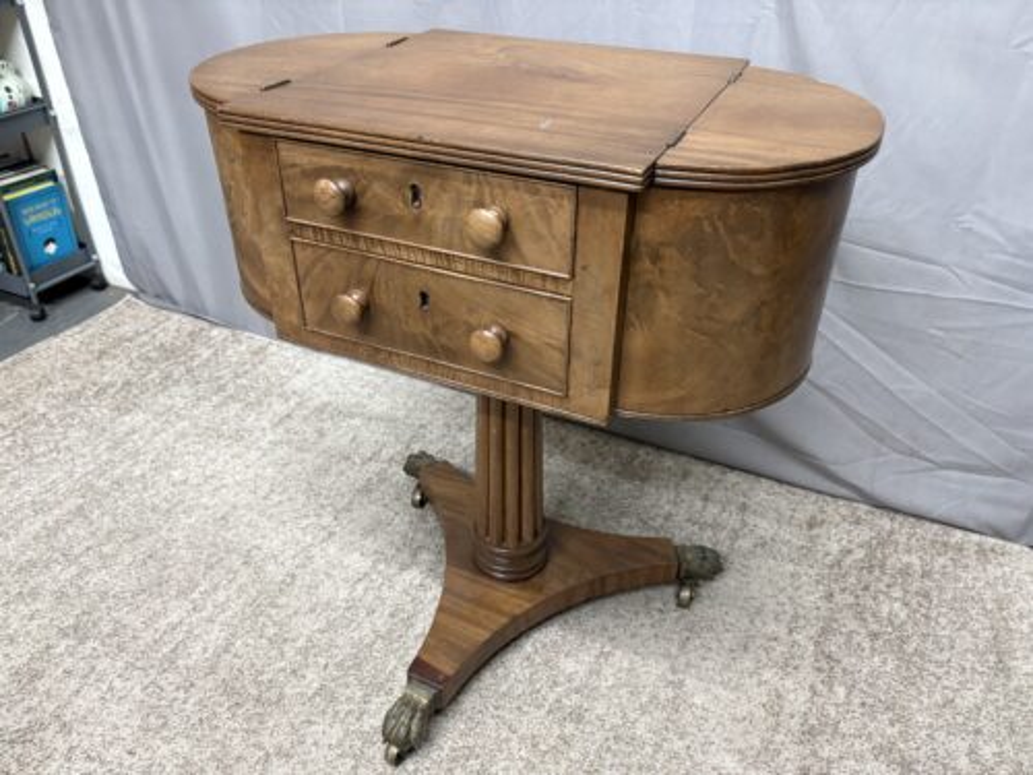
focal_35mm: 26
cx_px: 516
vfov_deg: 53.1
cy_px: 388
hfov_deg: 67.3
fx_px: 776
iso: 250
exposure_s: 1/60
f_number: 1.6
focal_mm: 5.96
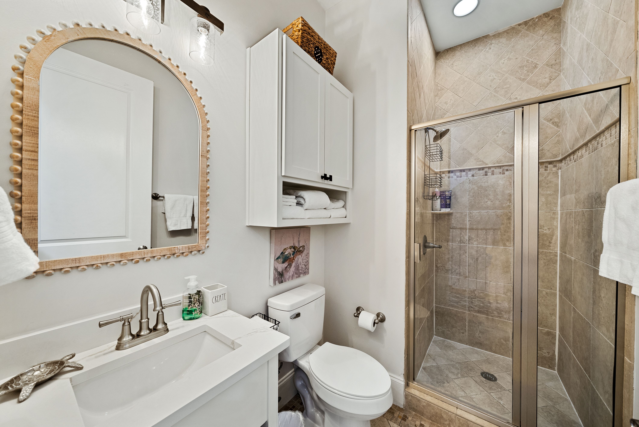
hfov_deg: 112.6
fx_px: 213
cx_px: 320
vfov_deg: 90.1
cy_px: 214
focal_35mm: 12
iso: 400
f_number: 7.1
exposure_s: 1/4
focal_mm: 12
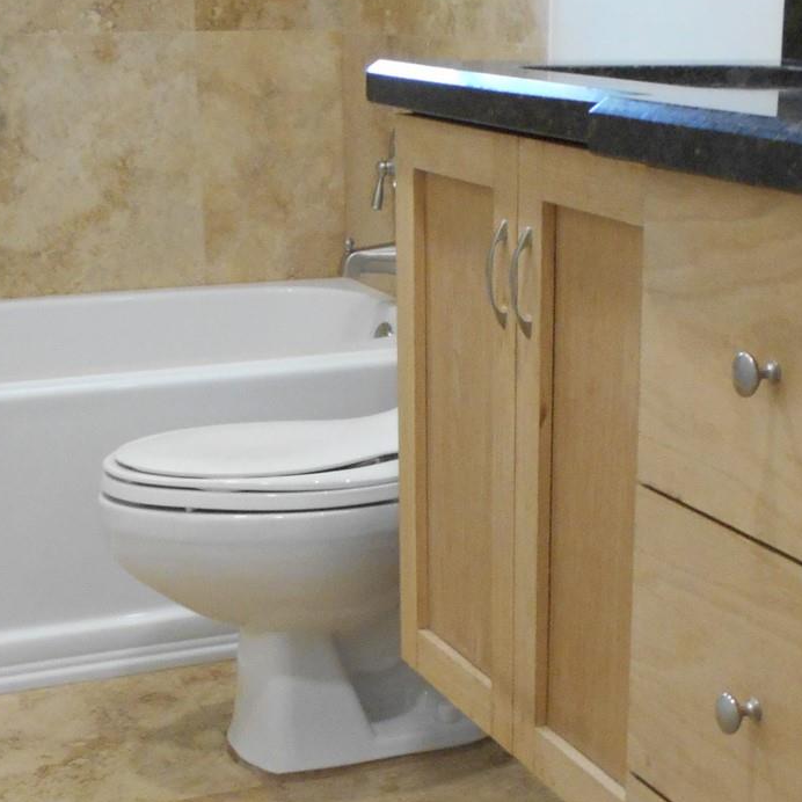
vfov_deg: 24.9
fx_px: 1782
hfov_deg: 25.3
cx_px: 490
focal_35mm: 68
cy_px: 639
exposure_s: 1/30
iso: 320
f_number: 3.2
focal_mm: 4.6
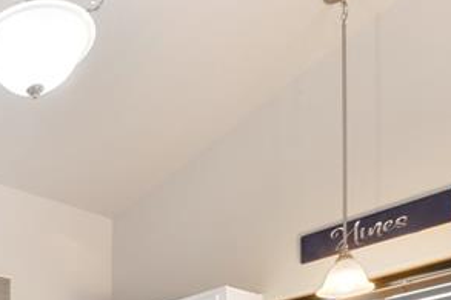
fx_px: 613
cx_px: -83
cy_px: 488
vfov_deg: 21.5
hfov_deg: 33.3
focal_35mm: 49
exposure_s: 10
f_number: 16
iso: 100
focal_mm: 14
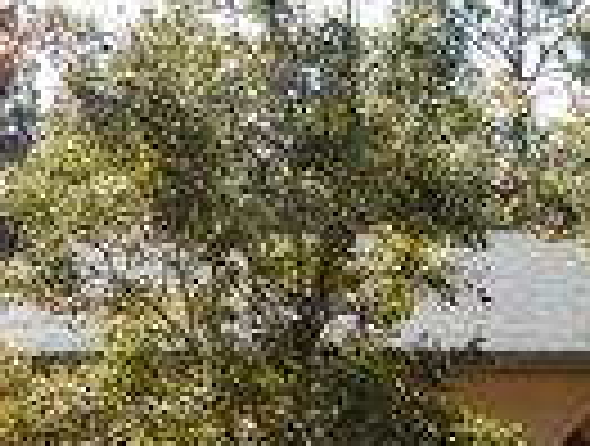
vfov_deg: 9.6
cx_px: 712
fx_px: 2581
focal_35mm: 151
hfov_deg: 12.7
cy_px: 671
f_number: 3.2
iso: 125
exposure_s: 1/400
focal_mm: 5.6
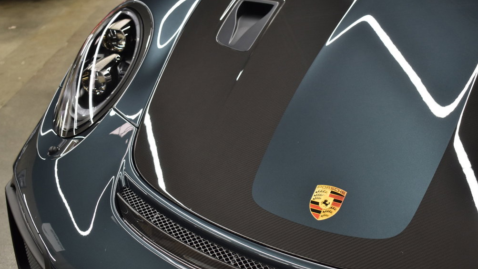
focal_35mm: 47
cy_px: 124
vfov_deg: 25.7
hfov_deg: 44.1
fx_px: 590
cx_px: 240
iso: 560
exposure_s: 1/50
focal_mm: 29
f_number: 4.2
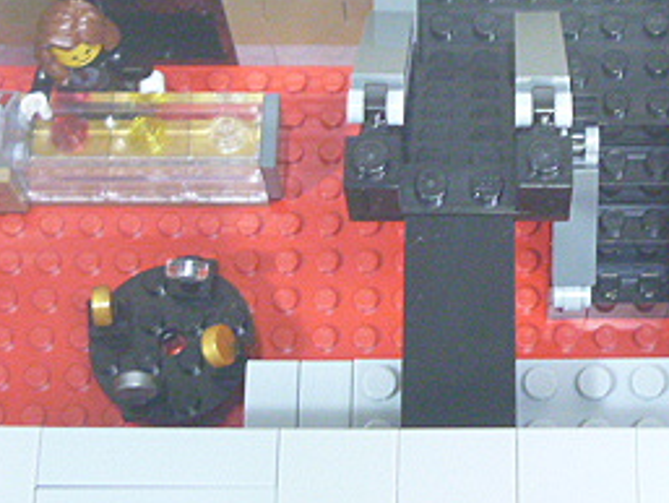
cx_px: 547
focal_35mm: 87
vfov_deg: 16.9
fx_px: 1682
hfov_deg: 22.2
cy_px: 156
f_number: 3.5
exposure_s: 1/8
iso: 400
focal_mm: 6.3
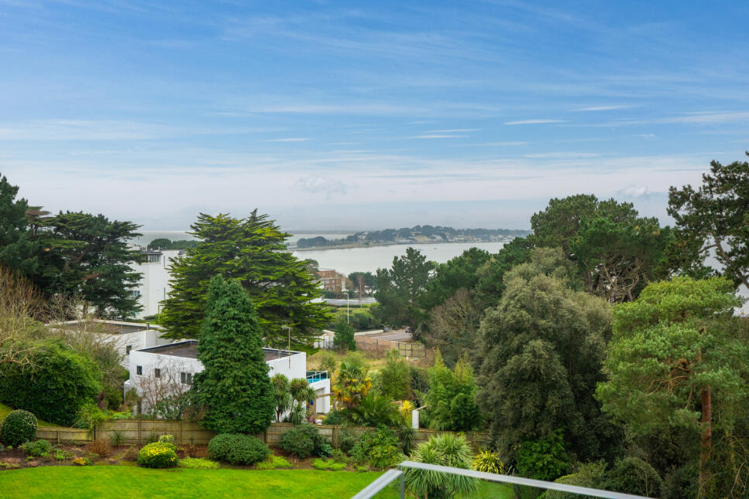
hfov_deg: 51.9
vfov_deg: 35.9
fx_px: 770
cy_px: 244
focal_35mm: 37
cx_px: 378
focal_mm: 35
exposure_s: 1/160
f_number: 11
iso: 800
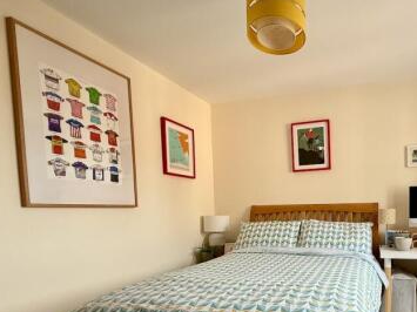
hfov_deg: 69.0
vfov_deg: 56.4
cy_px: 228
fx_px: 277
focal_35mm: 23
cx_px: 314
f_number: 2.2
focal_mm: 2.22
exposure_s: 1/99
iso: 125
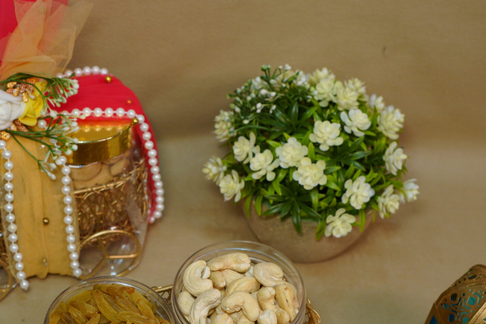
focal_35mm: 90
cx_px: 117
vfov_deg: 15.1
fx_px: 1215
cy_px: 241
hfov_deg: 22.4
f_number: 5
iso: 800
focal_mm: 50
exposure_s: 1/200
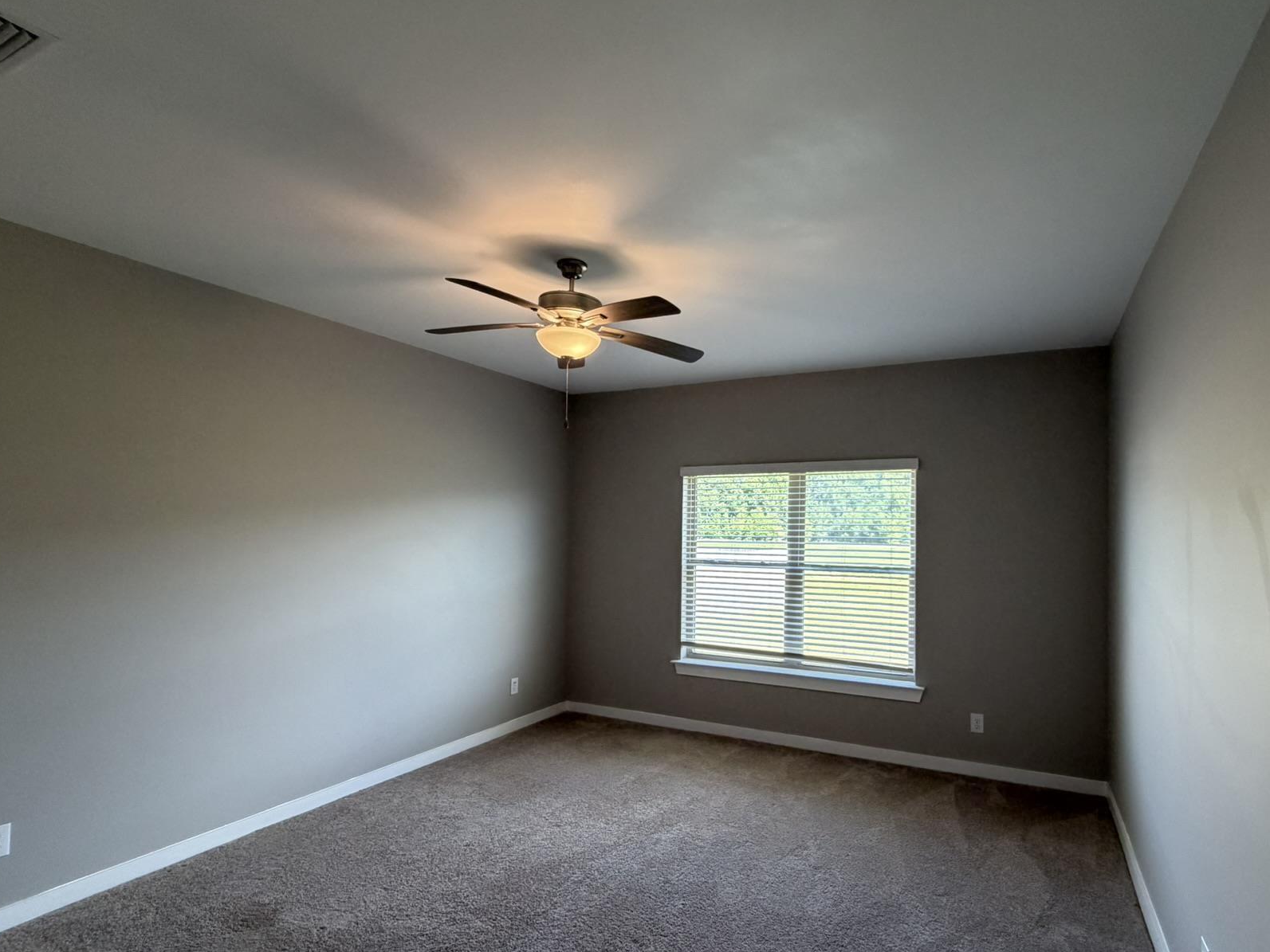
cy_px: 514
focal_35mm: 18
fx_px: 660
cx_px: 716
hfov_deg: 87.3
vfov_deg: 71.5
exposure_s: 1/120
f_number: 2.2
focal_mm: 2.22
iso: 200
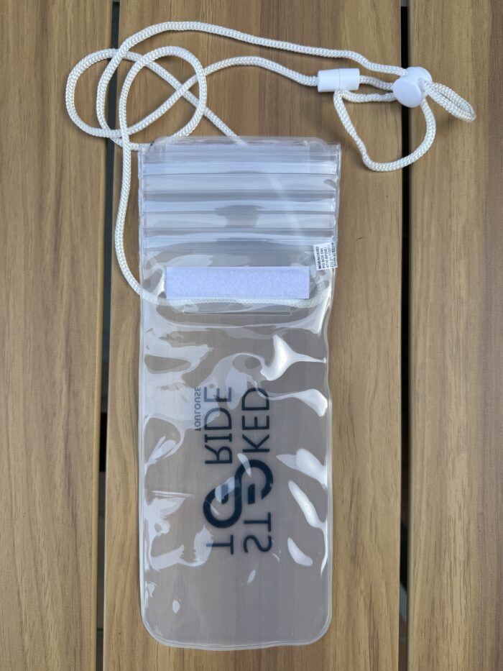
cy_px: 336
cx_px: 252
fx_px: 465
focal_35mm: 24
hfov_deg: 56.8
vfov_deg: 71.6
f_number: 1.78
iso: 80
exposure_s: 1/728
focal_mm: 6.76
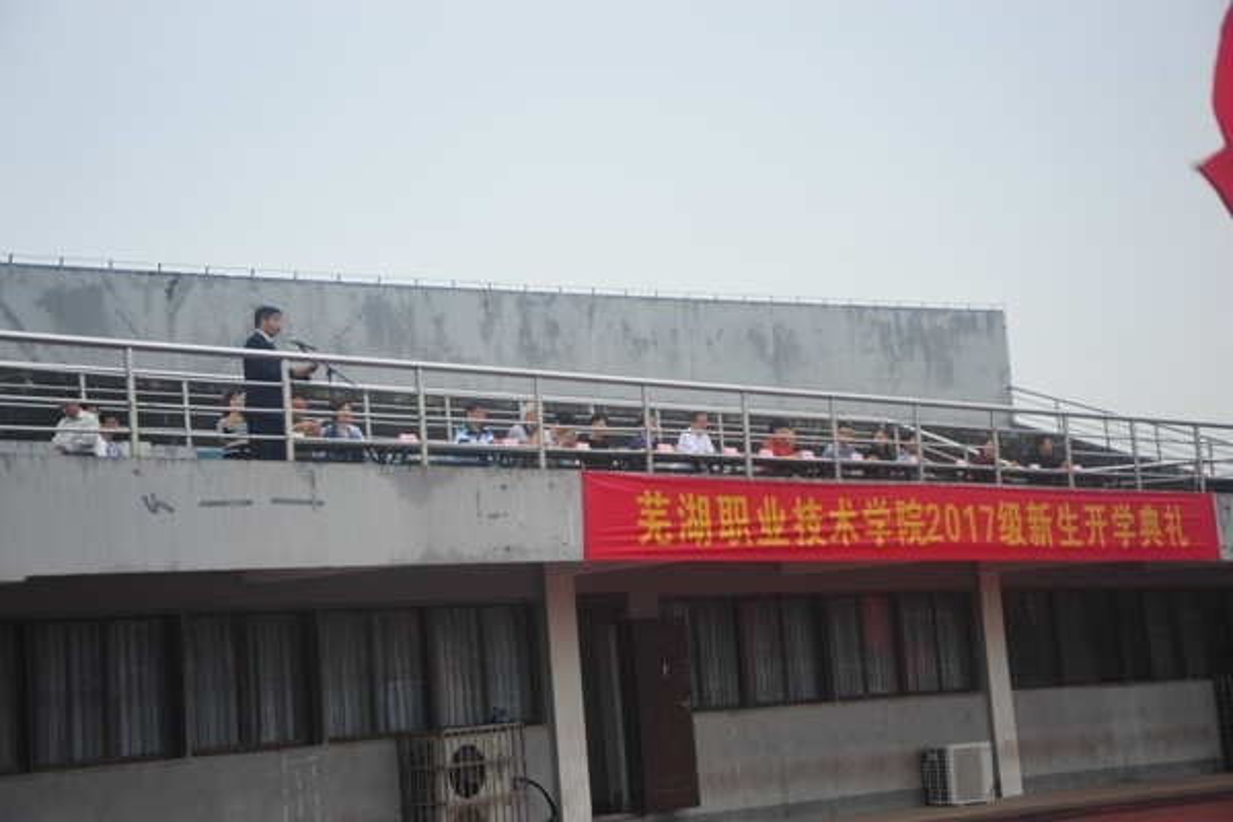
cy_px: 411
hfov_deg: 27.0
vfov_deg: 18.2
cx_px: 616
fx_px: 2569
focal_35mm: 75
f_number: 5.6
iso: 400
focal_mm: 75
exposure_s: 1/125
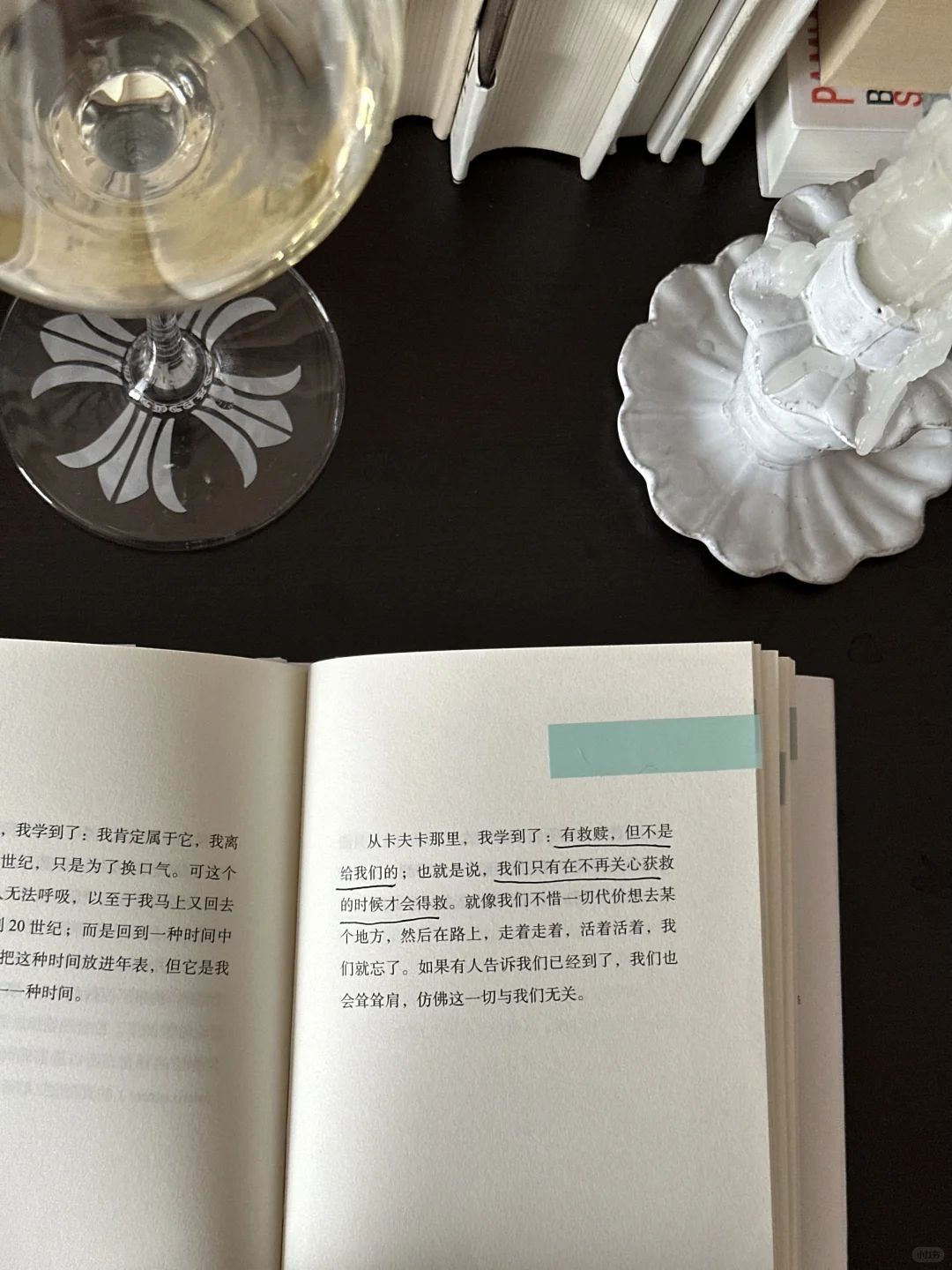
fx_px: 1760
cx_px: 476
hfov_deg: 30.3
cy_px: 635
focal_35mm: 48
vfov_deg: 39.7
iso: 250
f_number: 1.78
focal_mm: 6.86
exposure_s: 1/59
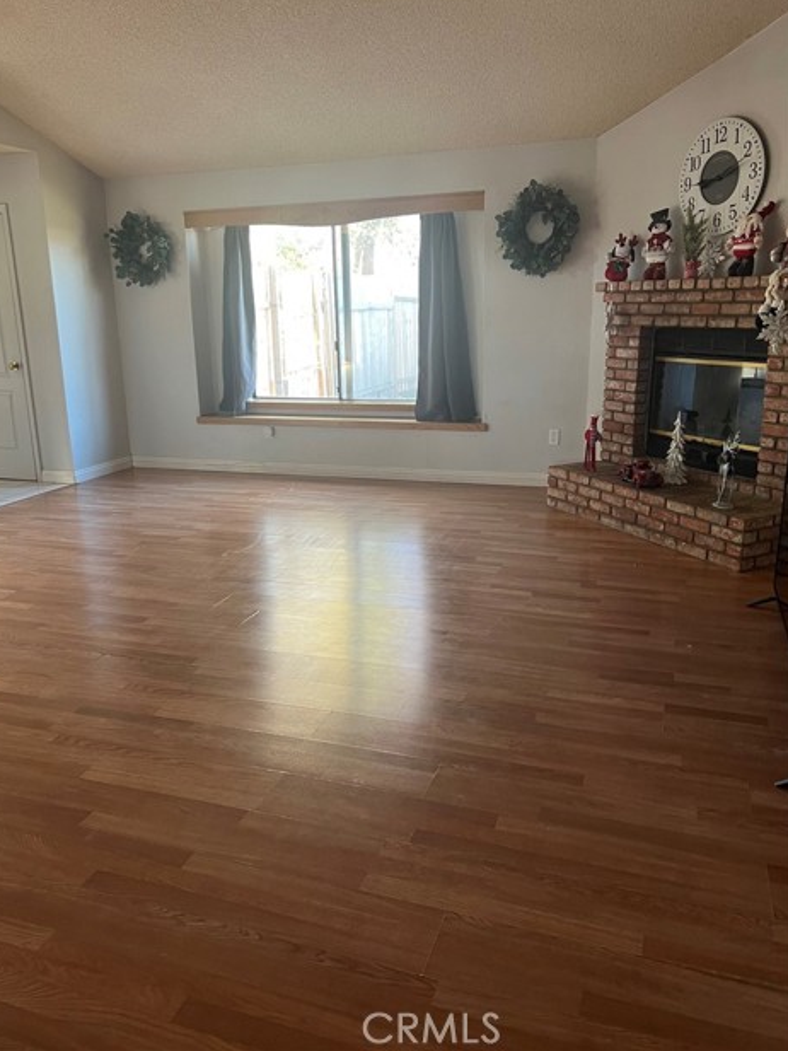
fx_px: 820
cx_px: 385
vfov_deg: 65.3
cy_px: 507
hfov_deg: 51.4
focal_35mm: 27
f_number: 1.5
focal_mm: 5.7
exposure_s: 1/60
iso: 125
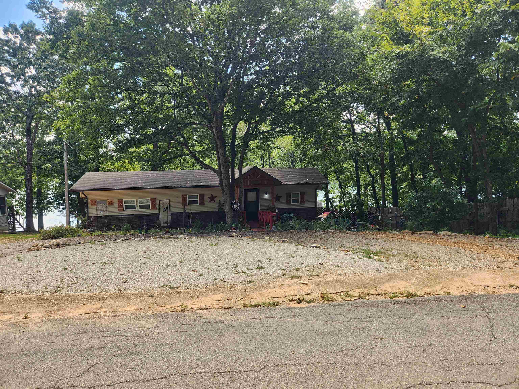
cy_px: 194
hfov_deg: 73.9
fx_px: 345
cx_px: 260
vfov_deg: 58.9
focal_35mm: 23
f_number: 1.8
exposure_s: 1/186
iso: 20
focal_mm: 5.4
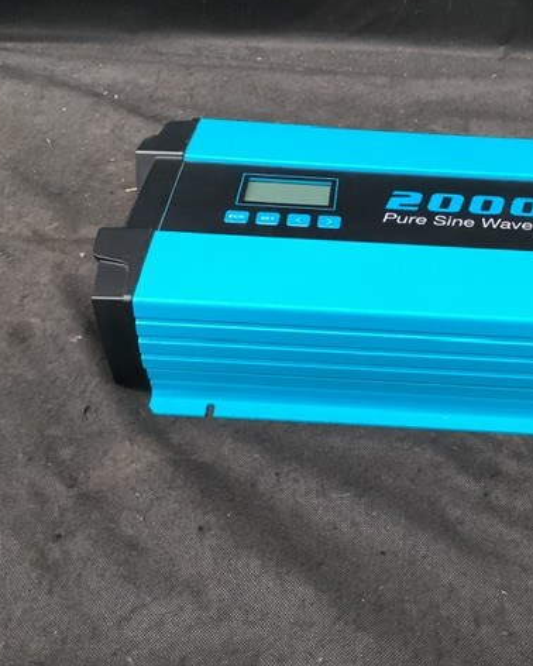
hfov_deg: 35.9
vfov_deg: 44.8
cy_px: 330
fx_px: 808
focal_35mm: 41
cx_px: 384
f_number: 2.4
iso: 200
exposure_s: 1/60
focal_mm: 3.3
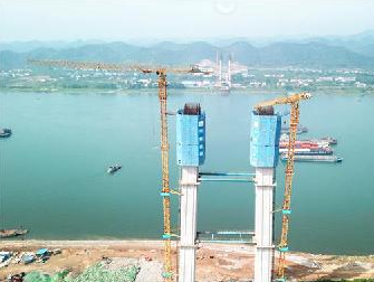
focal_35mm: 31
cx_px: 220
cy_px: 166
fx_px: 335
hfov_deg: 57.9
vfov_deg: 45.3
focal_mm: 4.73
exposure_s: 1/1227
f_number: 2.2
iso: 100
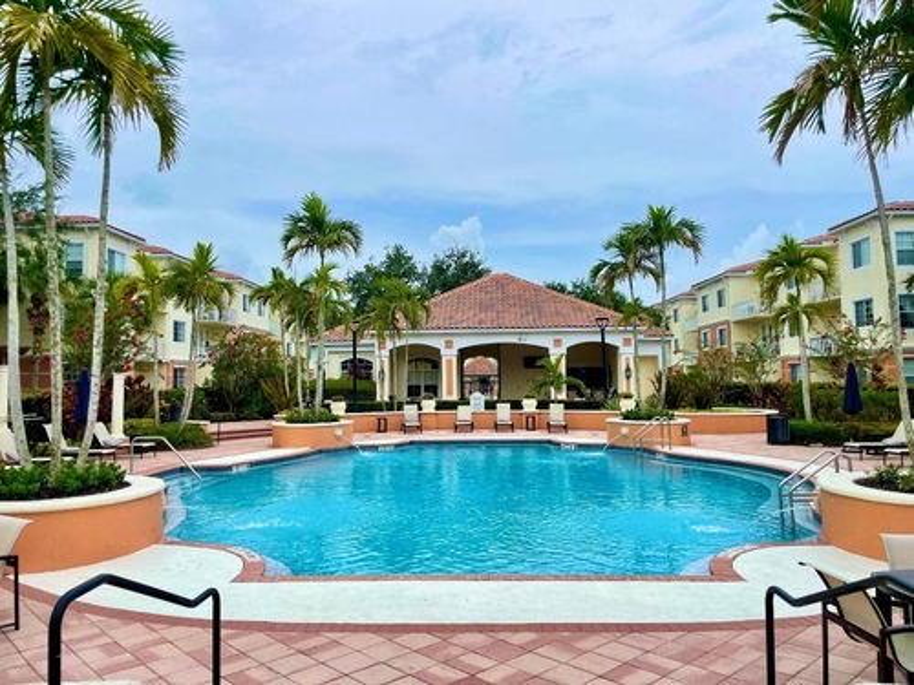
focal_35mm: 26
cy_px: 342
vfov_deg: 53.1
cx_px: 457
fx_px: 687
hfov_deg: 67.3
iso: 50
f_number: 1.6
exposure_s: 1/4464
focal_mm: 4.2
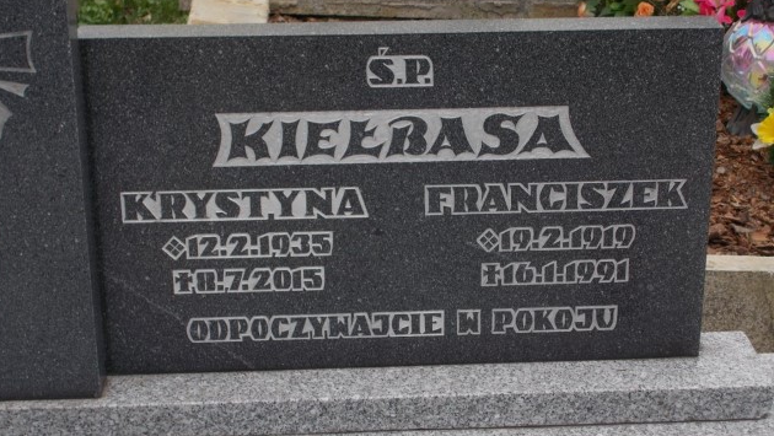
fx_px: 1499
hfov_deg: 29.0
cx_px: 382
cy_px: 280
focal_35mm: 73
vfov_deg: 16.5
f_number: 5.3
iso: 80
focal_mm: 11.8
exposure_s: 1/80
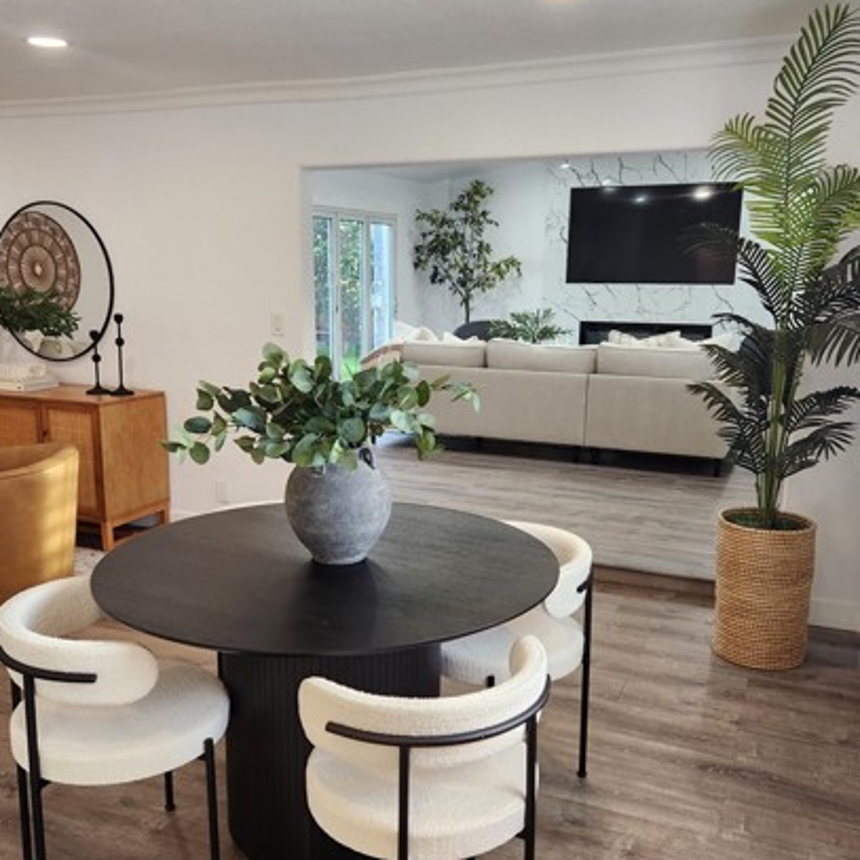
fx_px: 899
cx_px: 420
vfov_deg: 51.0
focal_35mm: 32
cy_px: 482
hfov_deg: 51.1
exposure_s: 1/120
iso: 160
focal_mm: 5.4
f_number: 1.8
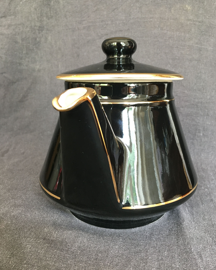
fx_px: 248
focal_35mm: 31
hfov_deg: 47.1
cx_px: 109
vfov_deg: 57.1
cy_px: 125
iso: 160
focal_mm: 4.15
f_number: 2.2
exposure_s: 1/33
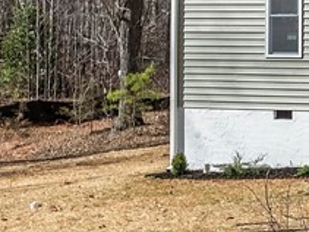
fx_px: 1454
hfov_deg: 10.7
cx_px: 682
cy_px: 47
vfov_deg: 9.1
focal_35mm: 163
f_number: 8
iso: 800
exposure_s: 1/500
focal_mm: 33
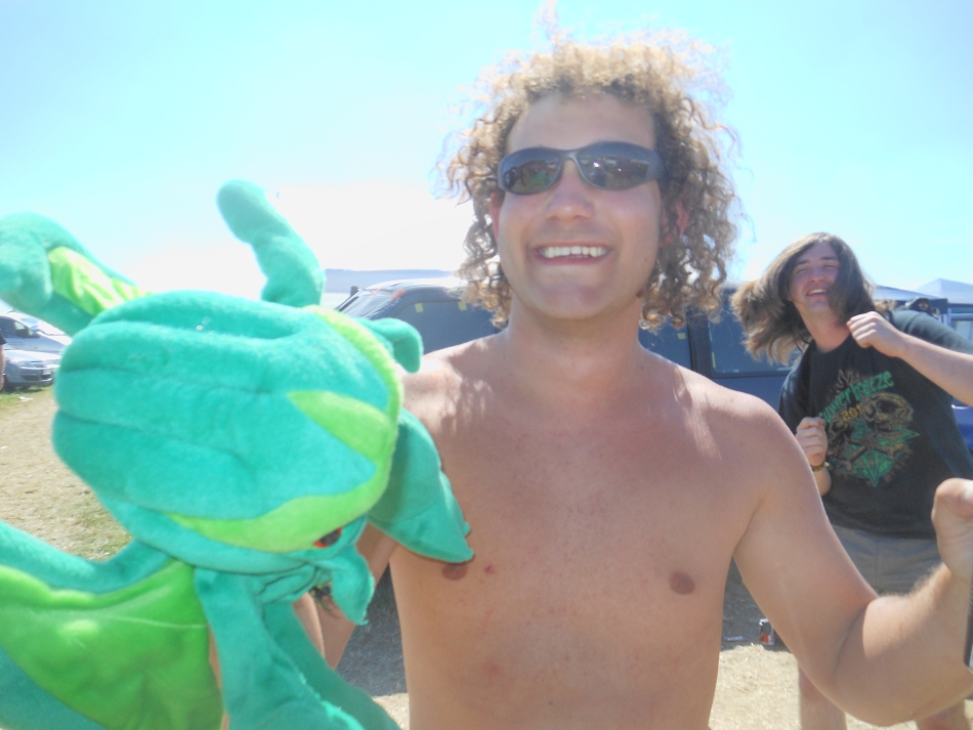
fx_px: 703
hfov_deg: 69.4
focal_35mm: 25
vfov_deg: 54.9
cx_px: 486
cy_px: 365
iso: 80
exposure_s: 1/640
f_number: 3.2
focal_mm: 4.5
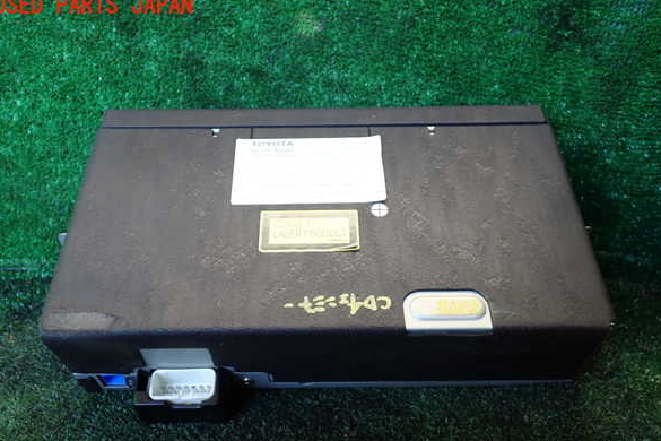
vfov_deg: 41.1
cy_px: 247
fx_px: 588
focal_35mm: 32
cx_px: 327
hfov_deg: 58.7
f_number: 2.3
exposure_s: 1/60
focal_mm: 5.4
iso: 125
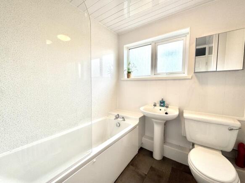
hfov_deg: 102.1
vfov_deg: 85.7
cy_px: 92
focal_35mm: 14
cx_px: 122
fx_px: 99
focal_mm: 2.22
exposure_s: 1/99
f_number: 2.2
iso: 100
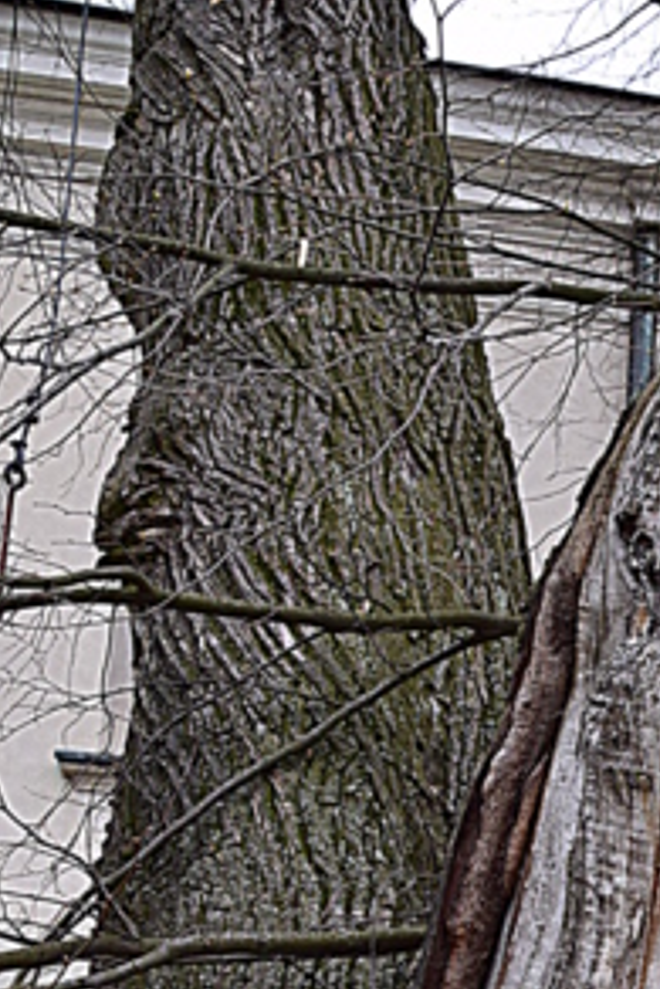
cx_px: 836
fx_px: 2032
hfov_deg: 17.4
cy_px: 1101
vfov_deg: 25.3
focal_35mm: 74
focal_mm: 18
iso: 400
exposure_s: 1/60
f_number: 8
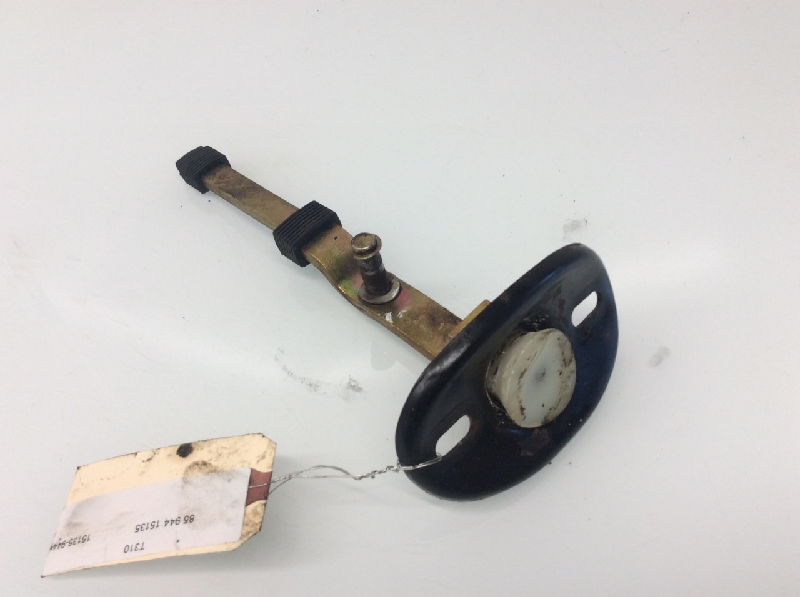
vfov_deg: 44.1
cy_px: 298
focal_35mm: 32
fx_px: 738
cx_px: 400
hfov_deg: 56.9
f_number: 2.4
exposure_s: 1/60
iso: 32
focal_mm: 3.3
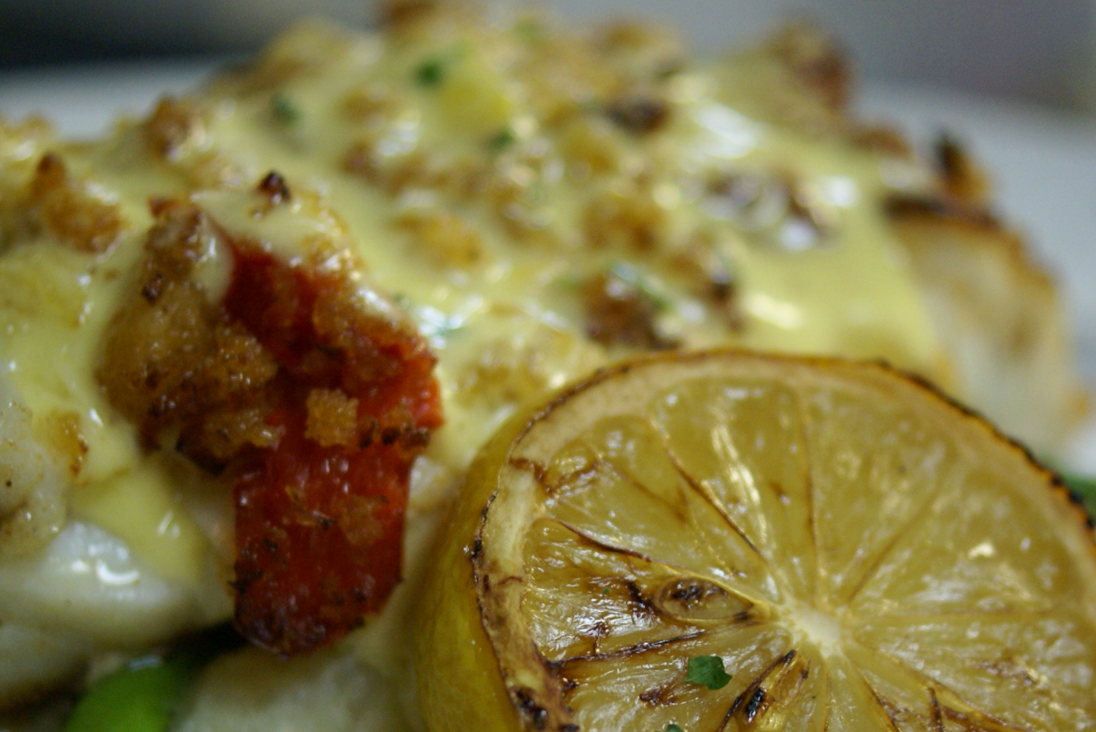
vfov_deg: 17.2
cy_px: 591
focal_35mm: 79
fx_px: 2407
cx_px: 552
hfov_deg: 25.7
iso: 400
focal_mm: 30
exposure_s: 1/50
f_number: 2.8
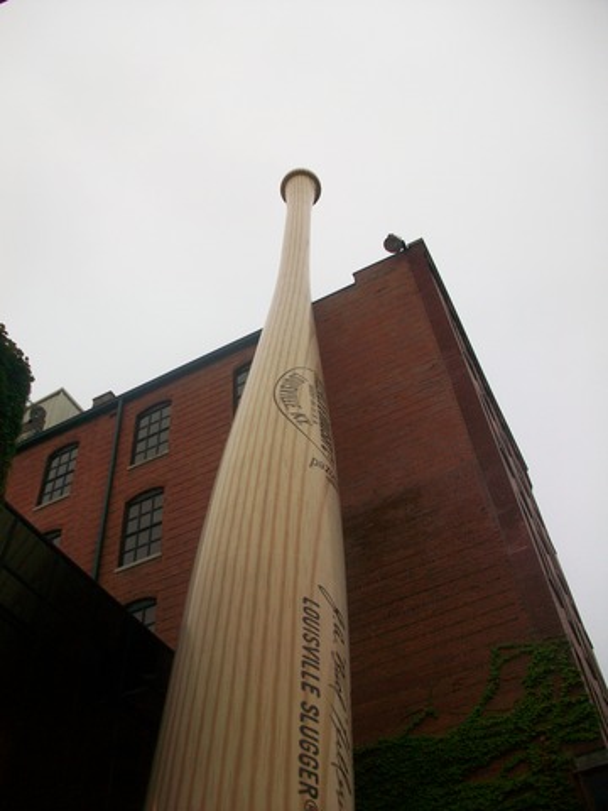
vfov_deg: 56.8
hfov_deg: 44.2
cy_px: 406
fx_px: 749
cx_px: 304
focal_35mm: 32
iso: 64
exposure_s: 1/400
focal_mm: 5.7
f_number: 2.8
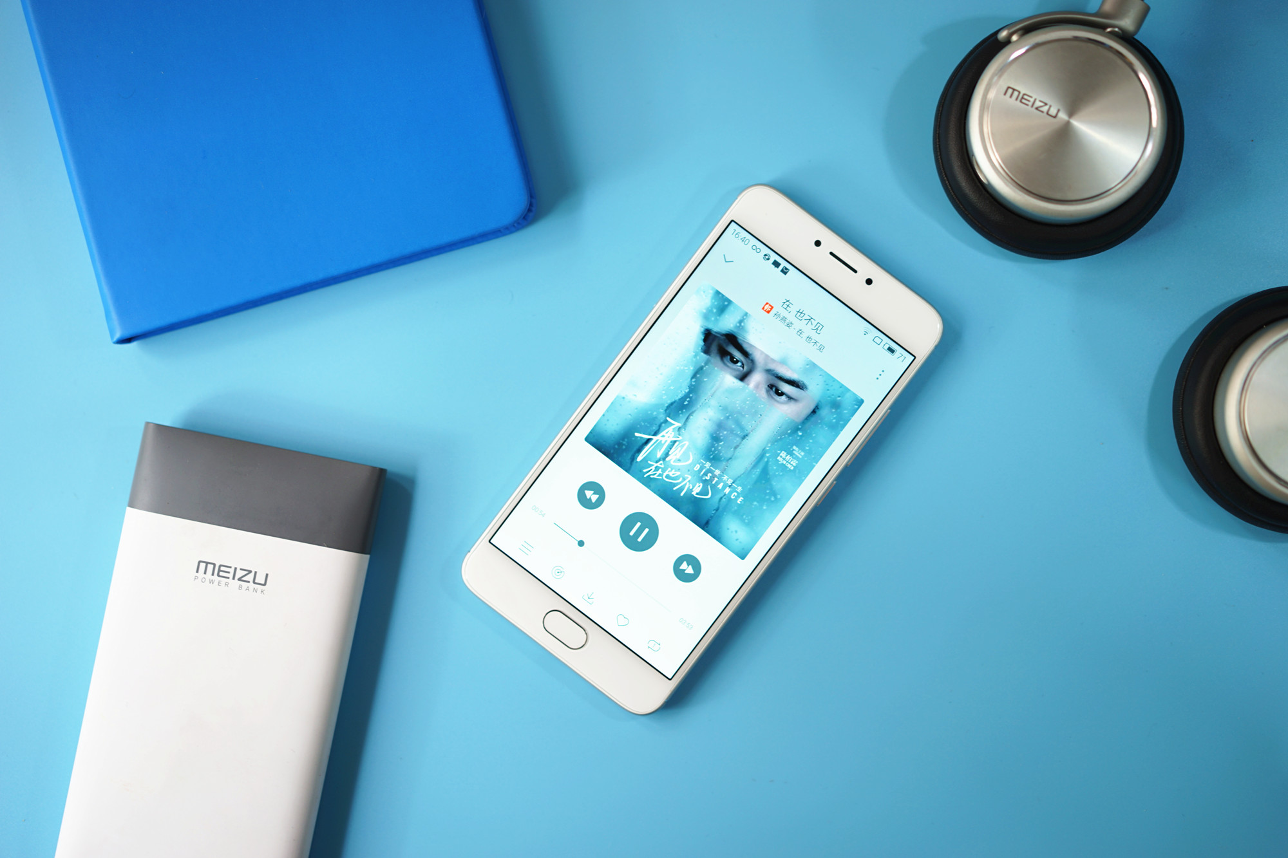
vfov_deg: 24.6
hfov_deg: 36.2
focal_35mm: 55
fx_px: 1967
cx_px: 644
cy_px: 429
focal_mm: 55
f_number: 2.2
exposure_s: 1/60
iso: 100
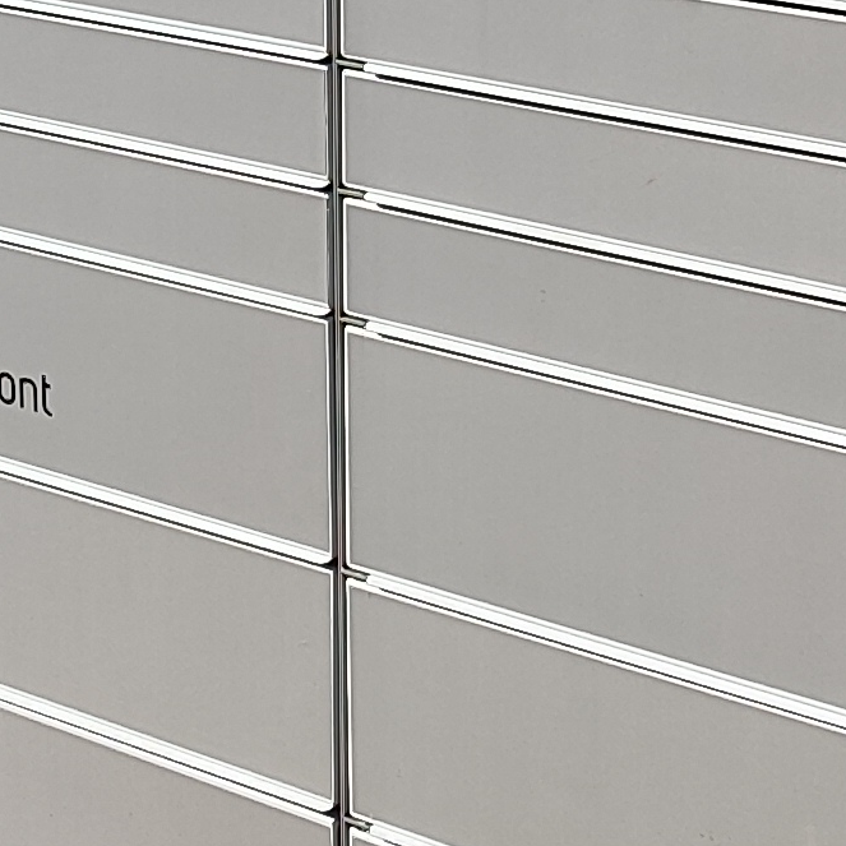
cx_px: 190
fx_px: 3539
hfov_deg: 13.6
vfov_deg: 13.2
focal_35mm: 128
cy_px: -217
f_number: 1.89
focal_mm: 5.89
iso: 50
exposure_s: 1/799
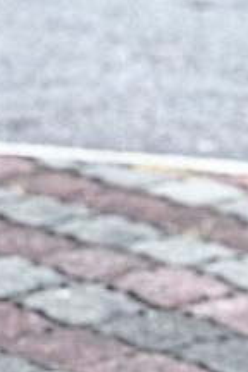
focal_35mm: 423
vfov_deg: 4.8
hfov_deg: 3.2
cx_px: 806
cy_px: -270
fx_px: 4371
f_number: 2.8
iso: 25
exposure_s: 1/121
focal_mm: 9
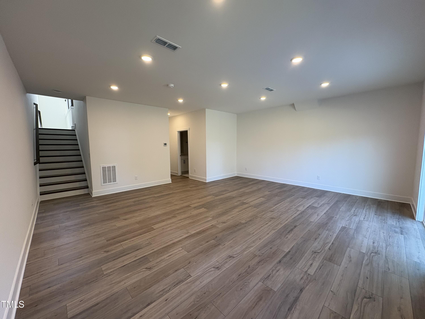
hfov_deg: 102.1
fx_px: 172
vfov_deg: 85.7
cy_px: 160
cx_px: 212
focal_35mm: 14
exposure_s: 1/120
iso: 200
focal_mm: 2.22
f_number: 2.2
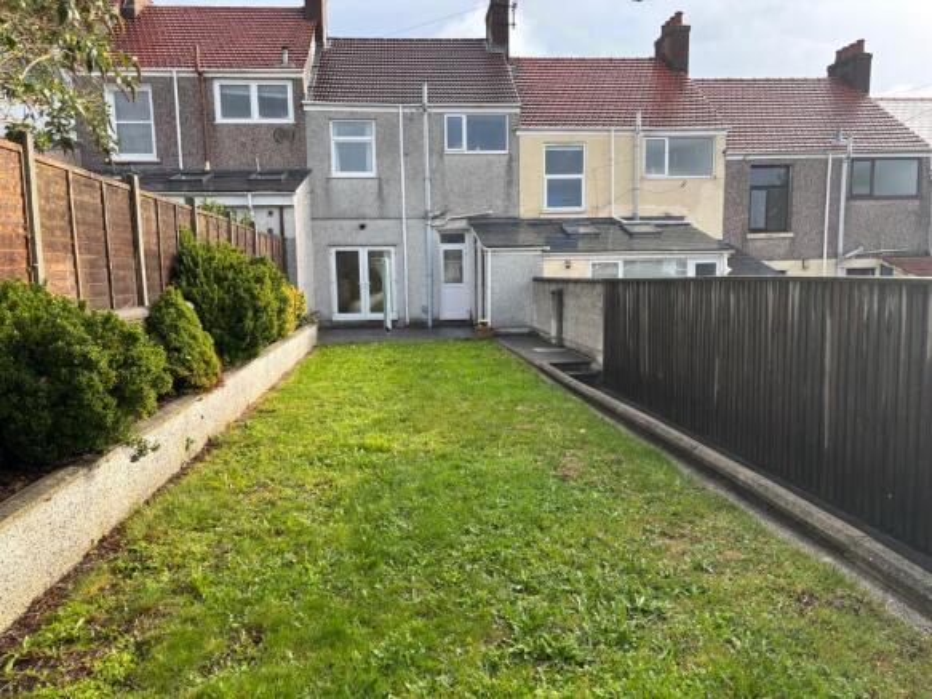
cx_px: 466
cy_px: 350
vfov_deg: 53.0
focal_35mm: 26
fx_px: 700
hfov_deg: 67.3
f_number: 1.6
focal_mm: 5.96
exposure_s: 1/684
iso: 50
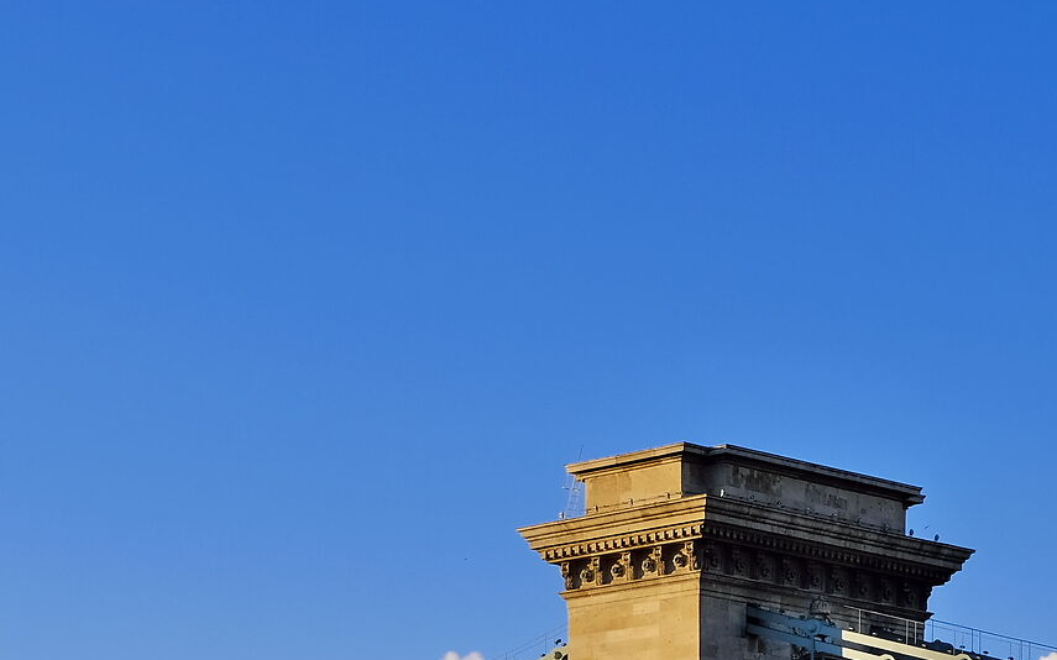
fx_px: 2967
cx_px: 138
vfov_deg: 12.5
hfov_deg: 19.9
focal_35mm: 103
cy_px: 656
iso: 160
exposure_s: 1/320
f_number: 7.1
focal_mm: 24.3
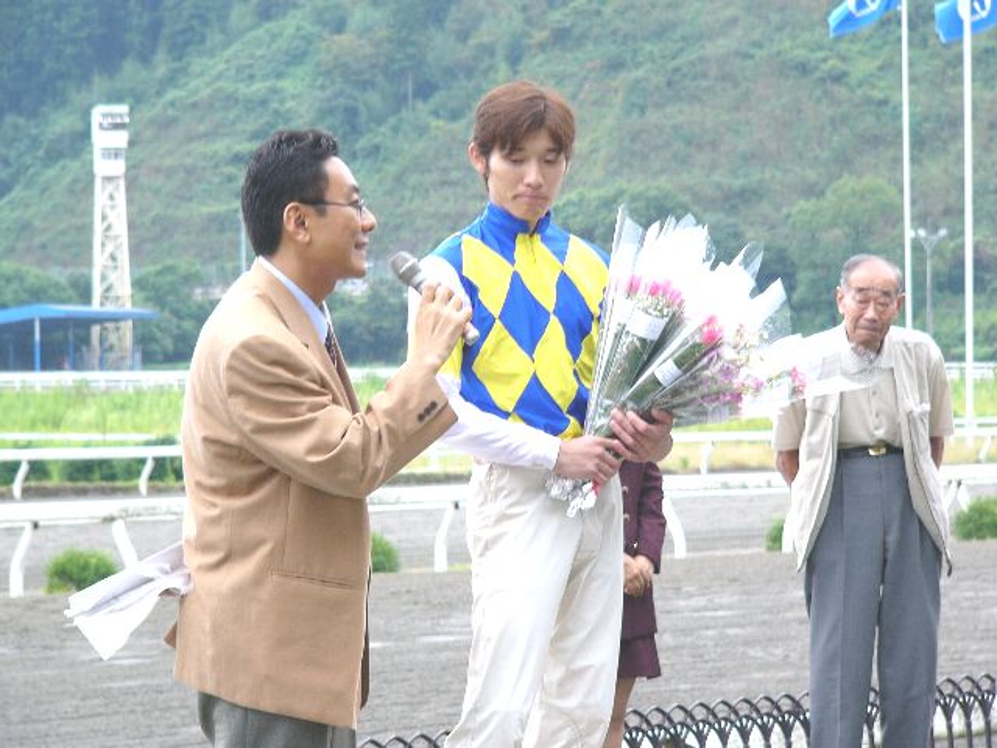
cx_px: 498
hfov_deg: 12.2
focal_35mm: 162
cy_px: 374
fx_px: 4666
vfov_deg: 9.2
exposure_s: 1/50
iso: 50
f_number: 2.8
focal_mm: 27
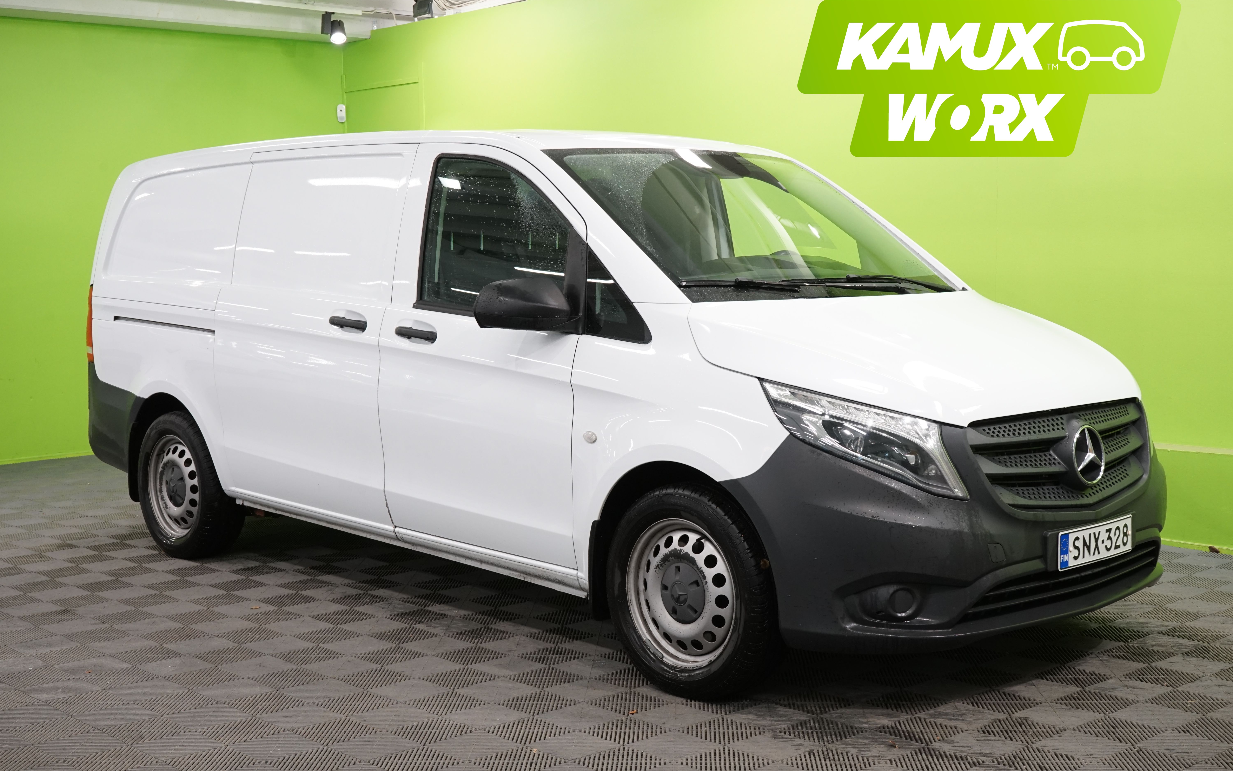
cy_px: 367
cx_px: 618
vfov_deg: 28.6
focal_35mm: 45
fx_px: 1512
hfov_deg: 44.4
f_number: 10
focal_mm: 44
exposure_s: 1/25
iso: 1000
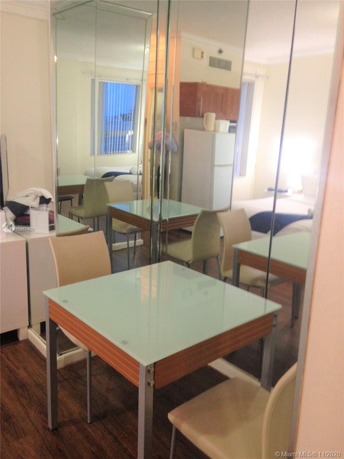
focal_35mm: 33
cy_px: 230
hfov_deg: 42.9
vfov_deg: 55.4
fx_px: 437
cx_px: 172
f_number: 2.4
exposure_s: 1/20
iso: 200
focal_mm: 4.12
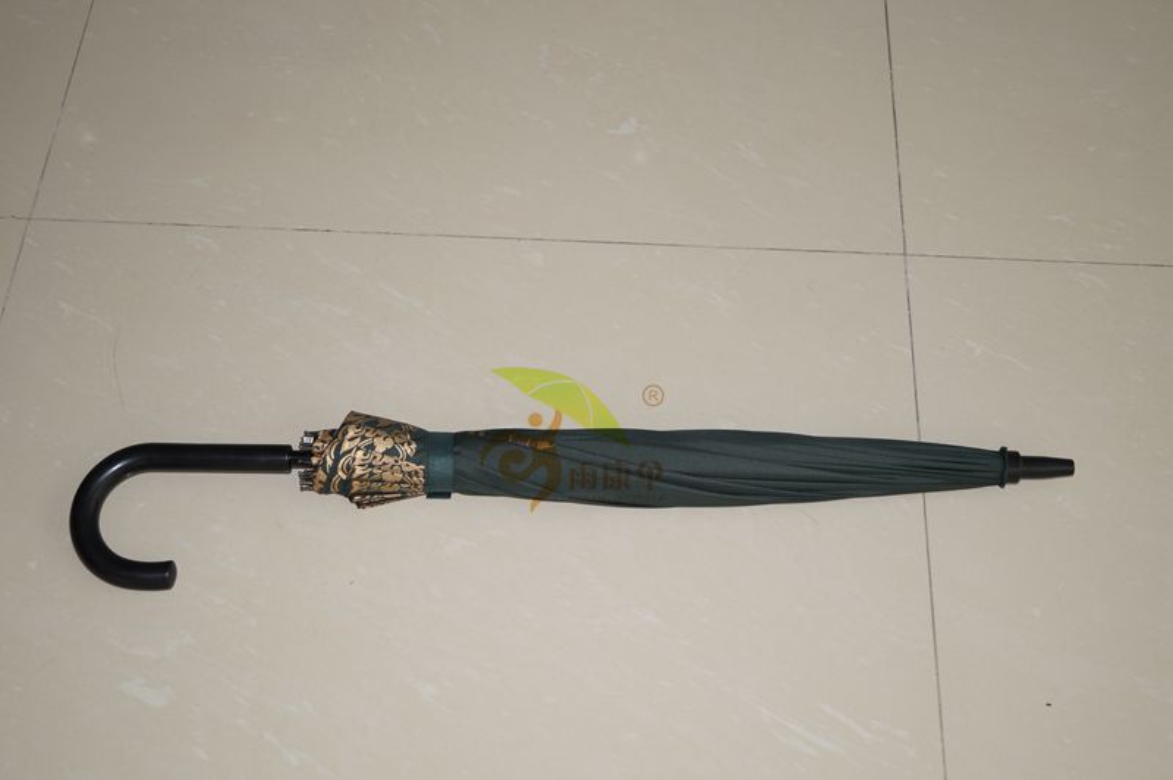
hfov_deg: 37.9
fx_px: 1709
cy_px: 390
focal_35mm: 52
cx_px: 586
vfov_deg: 25.7
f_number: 4.5
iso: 100
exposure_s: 1/60
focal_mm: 35
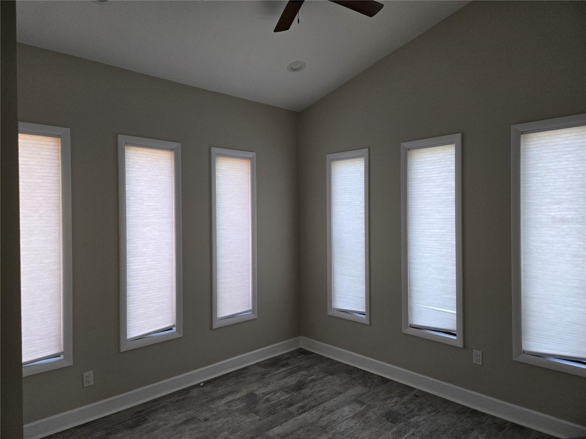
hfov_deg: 73.9
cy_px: 220
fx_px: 389
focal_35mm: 23
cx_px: 293
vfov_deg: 58.9
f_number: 1.8
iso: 160
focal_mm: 5.4
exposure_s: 1/120
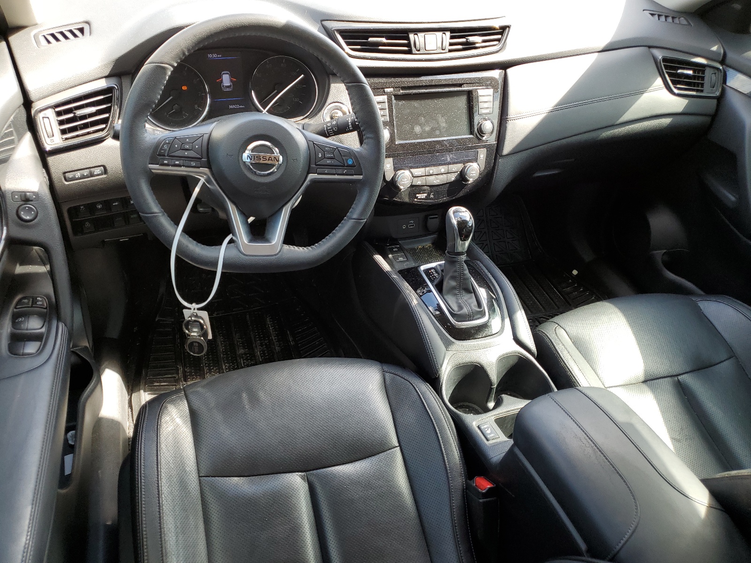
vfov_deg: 53.1
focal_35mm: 26
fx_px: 564
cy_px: 282
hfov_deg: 67.3
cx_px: 376
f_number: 1.5
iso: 50
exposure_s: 1/152
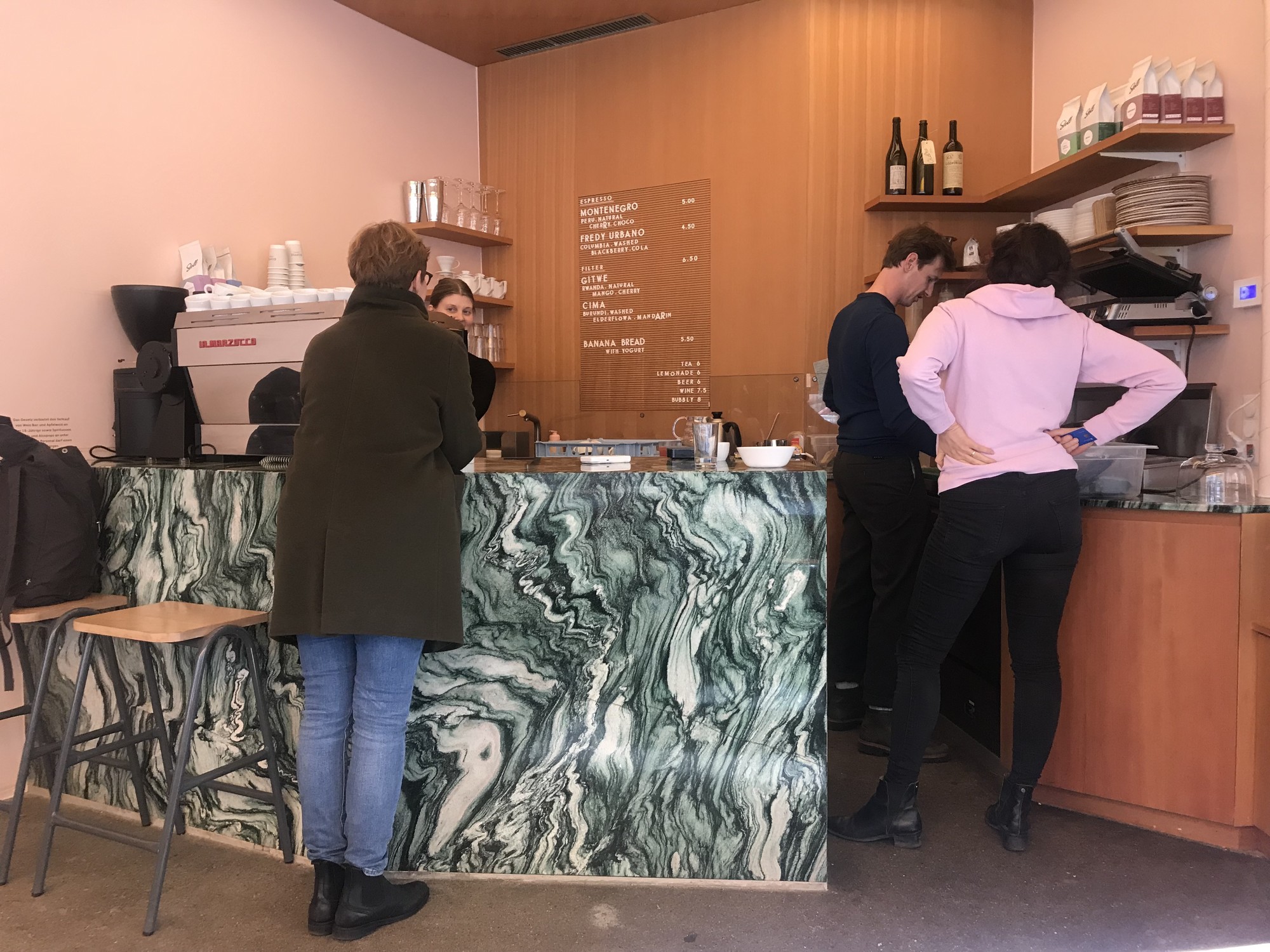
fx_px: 1027
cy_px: 476
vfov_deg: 49.7
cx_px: 635
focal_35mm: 28
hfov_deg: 63.4
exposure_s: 1/33
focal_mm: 3.99
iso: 40
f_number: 1.8
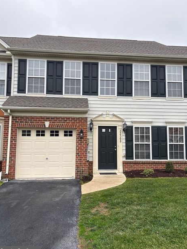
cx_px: 98
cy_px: 126
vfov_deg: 63.5
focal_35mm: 28
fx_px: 202
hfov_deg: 49.7
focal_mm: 5.96
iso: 50
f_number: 1.6
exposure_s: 1/933
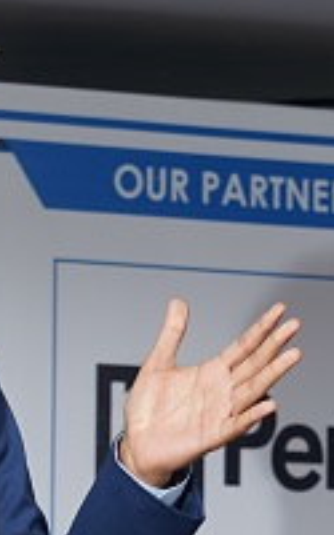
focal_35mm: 402
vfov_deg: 5.2
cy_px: 650
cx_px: 24
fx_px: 5855
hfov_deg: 3.3
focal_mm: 70
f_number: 5.6
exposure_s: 1/200
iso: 200
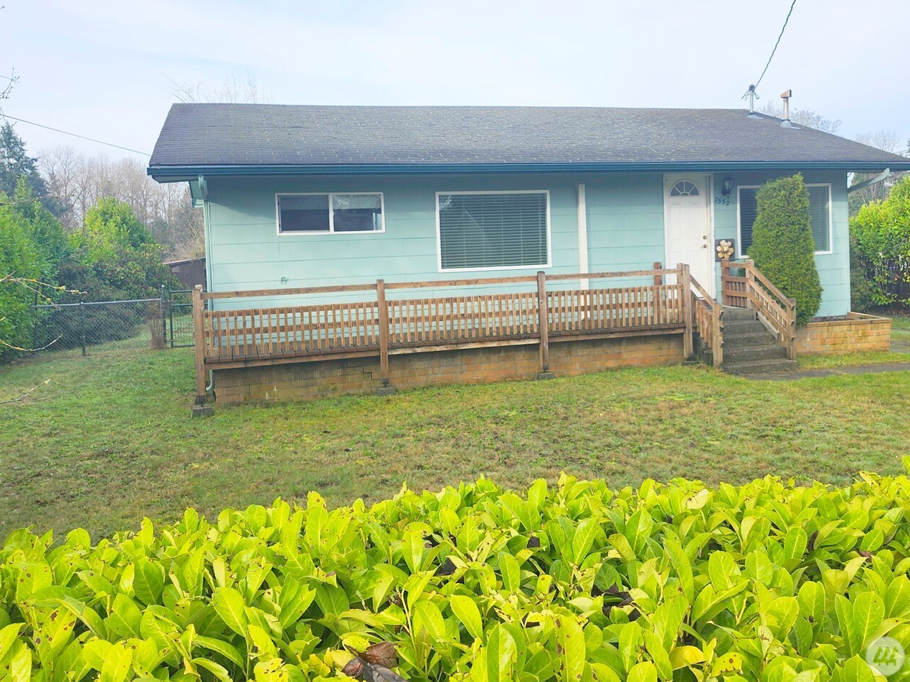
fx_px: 762
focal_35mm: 29
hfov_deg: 61.6
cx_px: 478
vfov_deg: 47.8
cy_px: 255
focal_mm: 5.5
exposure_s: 1/701
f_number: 1.8
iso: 25
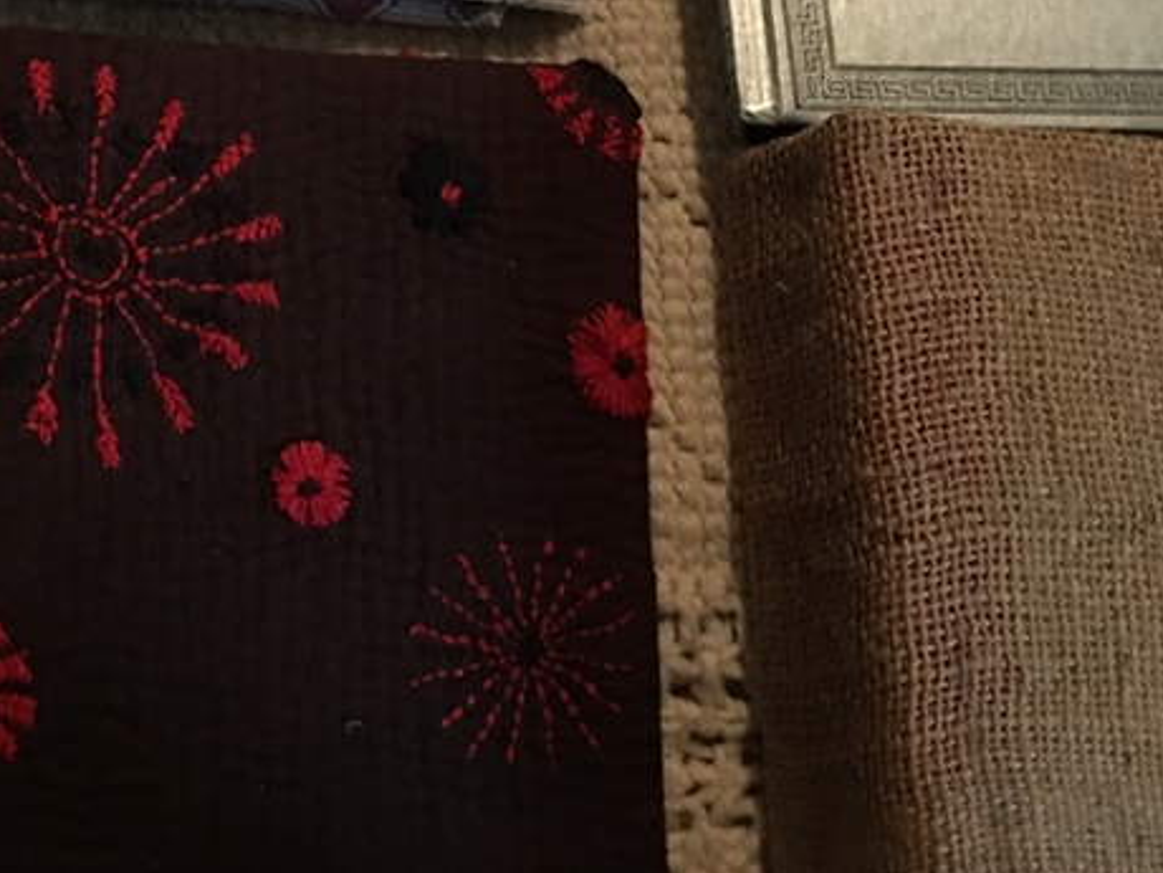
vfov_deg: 22.9
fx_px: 2117
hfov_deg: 29.9
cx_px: 210
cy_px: 134
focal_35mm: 63
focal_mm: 4.15
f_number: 2.2
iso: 80
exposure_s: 1/4
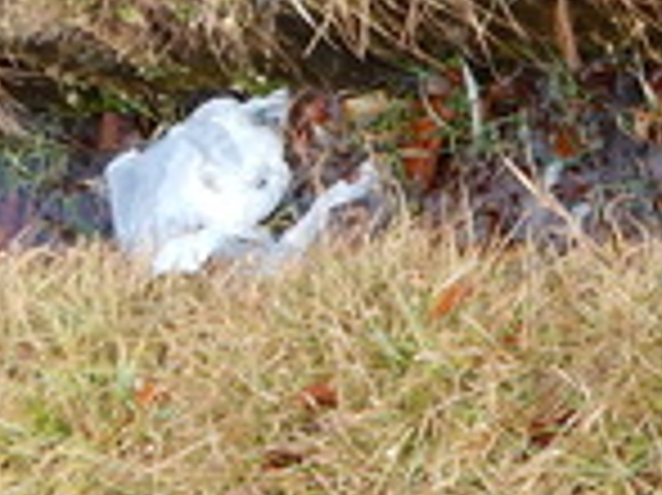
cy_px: 90
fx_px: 2121
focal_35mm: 111
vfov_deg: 13.2
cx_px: 829
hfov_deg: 16.8
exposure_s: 1/320
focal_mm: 4.3
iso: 125
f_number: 2.8
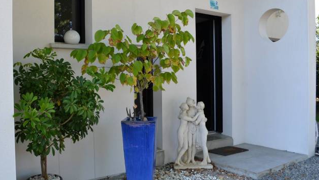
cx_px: 162
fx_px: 245
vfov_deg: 40.2
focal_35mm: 29
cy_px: 86
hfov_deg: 66.1
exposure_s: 1/125
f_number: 5.6
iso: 220
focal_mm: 18
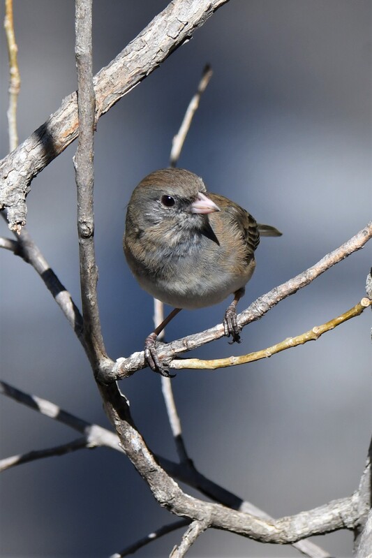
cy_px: 279
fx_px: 6507
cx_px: 186
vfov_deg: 4.9
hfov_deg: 3.3
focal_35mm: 420
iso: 400
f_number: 6.3
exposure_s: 1/2000
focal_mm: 280
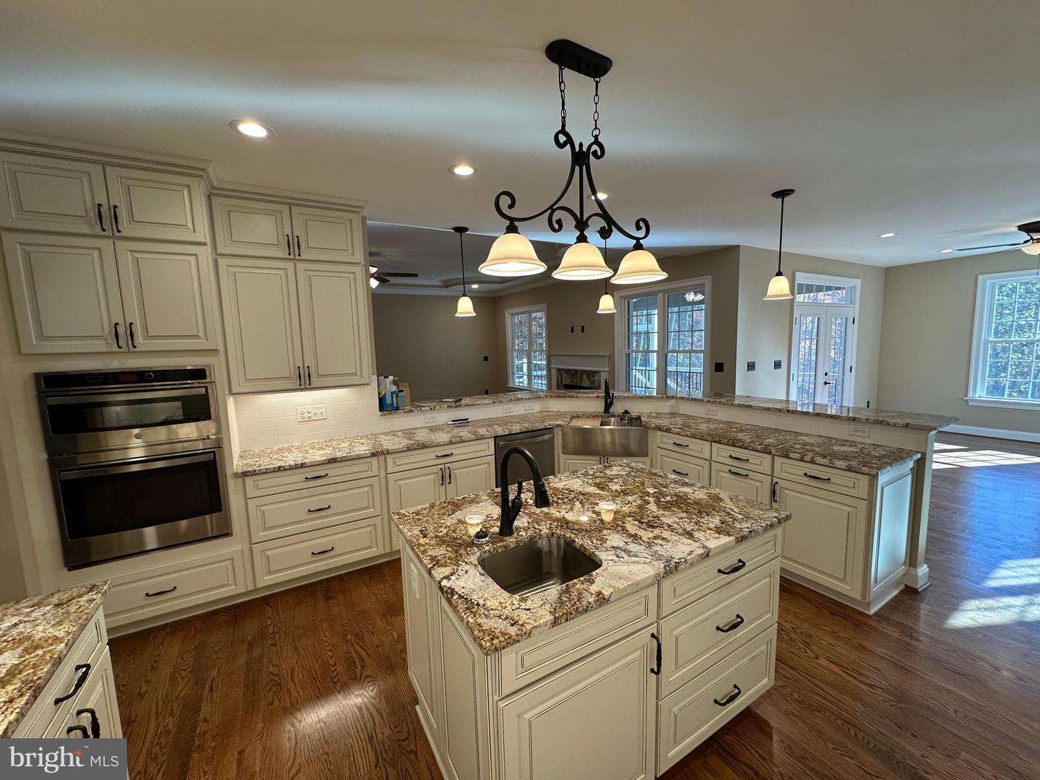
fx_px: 421
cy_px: 390
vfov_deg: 85.7
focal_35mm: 14
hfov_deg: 102.1
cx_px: 520
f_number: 2.2
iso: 125
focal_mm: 2.22
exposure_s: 1/120
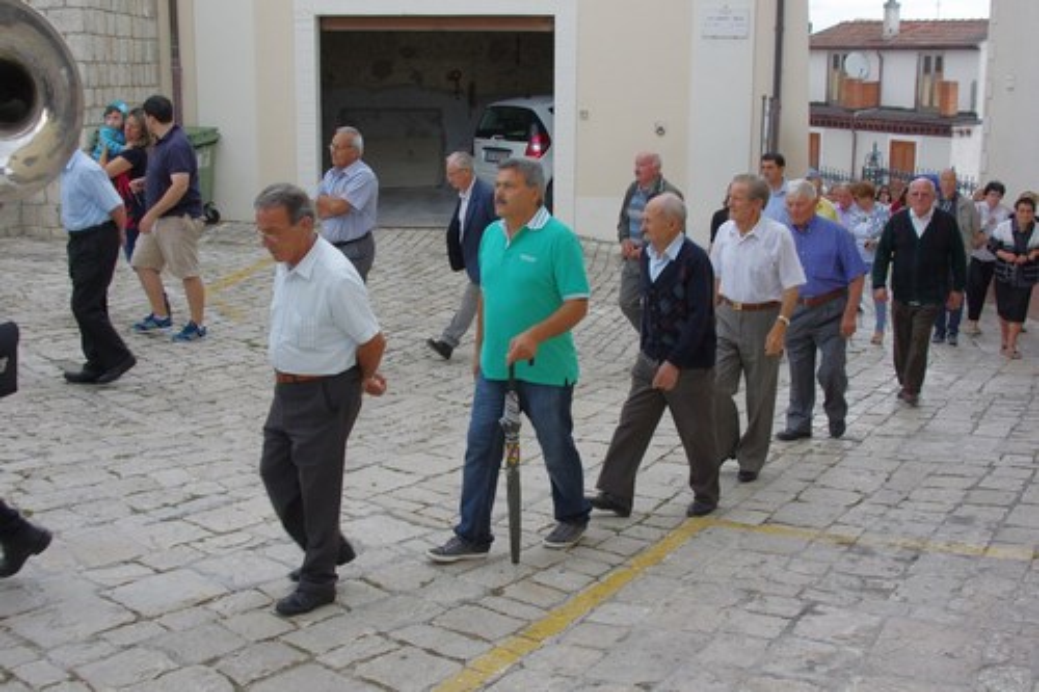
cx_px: 520
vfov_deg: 31.9
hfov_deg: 46.4
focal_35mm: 42
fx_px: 1212
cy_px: 346
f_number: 6.3
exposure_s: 1/125
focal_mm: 28
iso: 1000
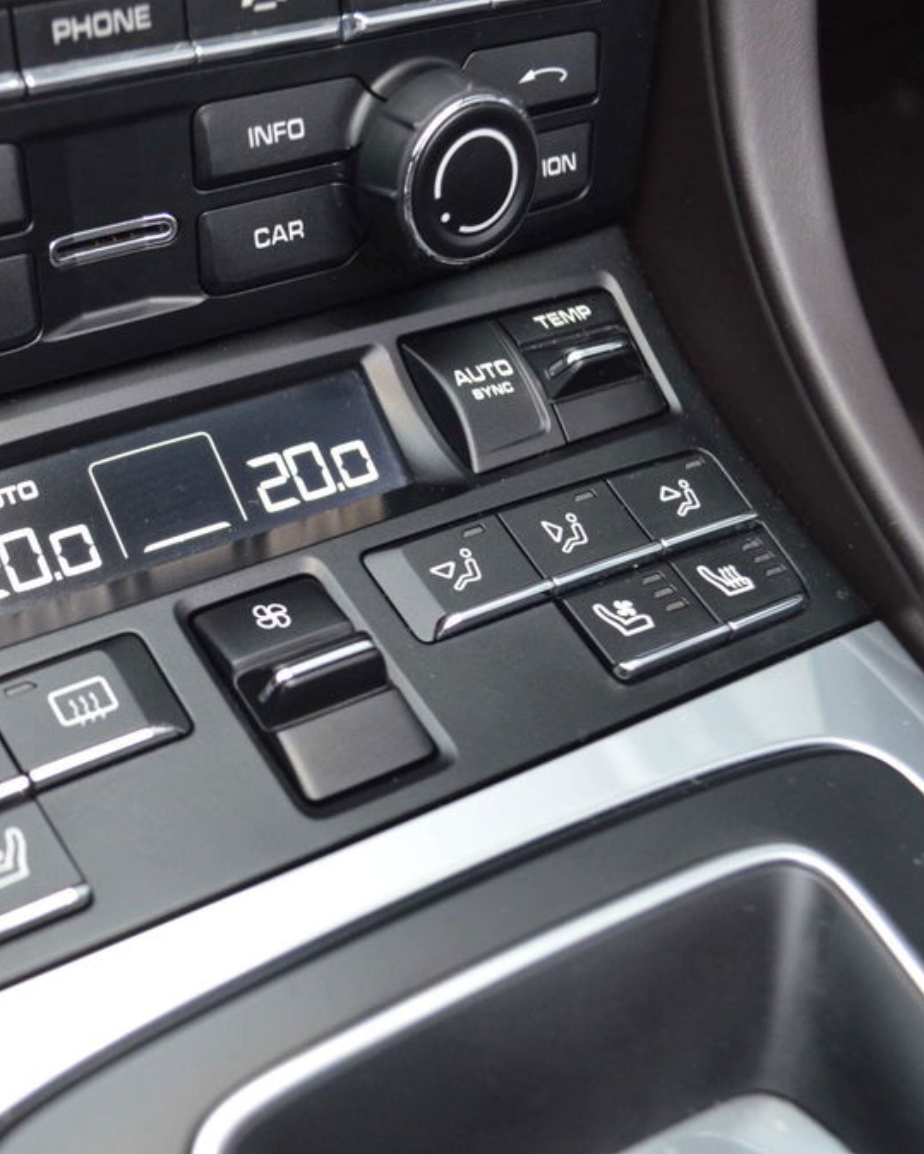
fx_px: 1606
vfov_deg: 39.5
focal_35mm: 47
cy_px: 574
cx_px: 144
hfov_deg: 31.0
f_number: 4
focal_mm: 22
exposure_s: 1/30
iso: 1600
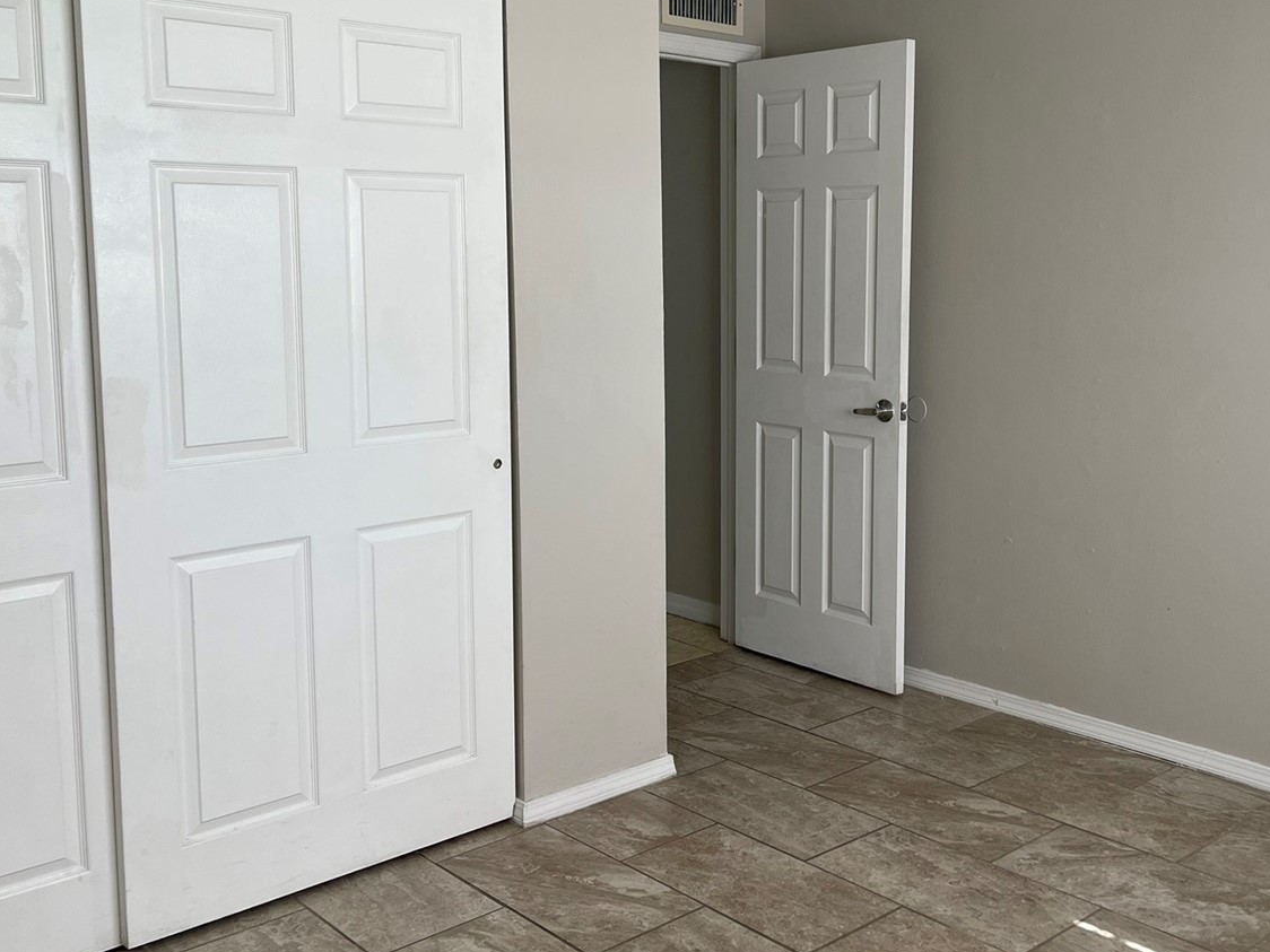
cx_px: 776
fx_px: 1357
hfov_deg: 49.8
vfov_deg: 38.6
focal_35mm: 37
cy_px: 399
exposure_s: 1/121
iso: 40
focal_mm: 5.1
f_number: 1.6
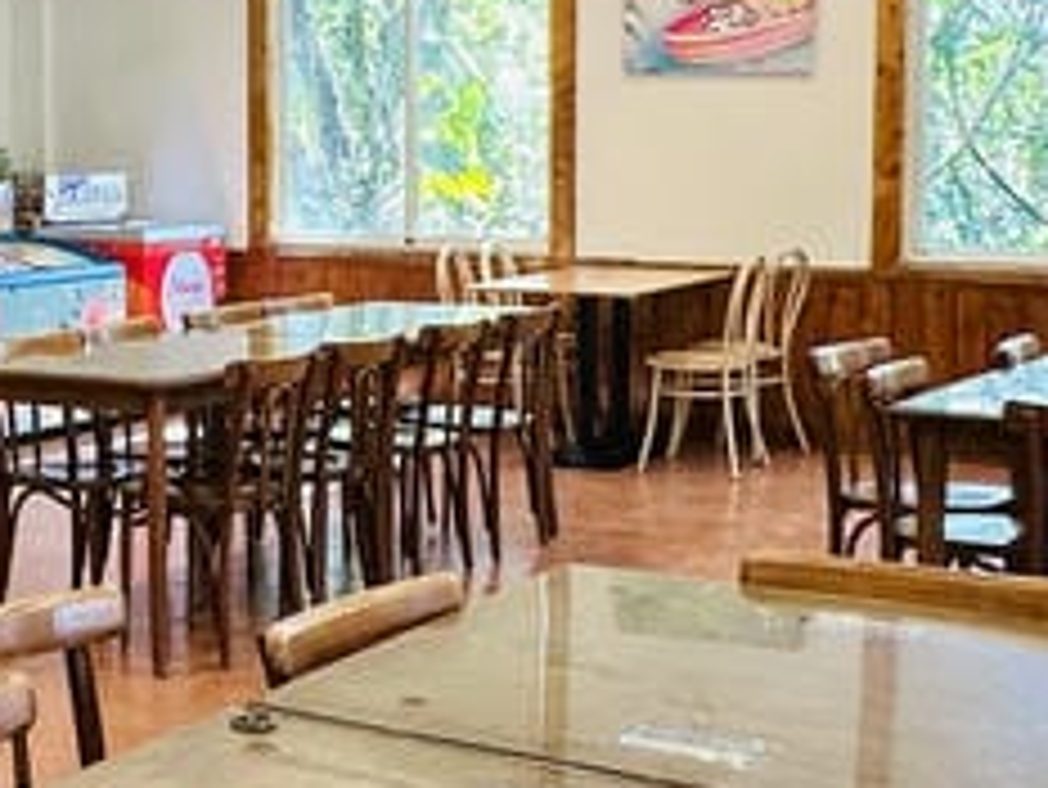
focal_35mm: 72
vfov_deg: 20.4
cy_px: 302
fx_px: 2181
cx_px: 9
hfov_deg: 25.7
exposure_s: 1/120
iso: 200
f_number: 2.2
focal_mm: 2.22
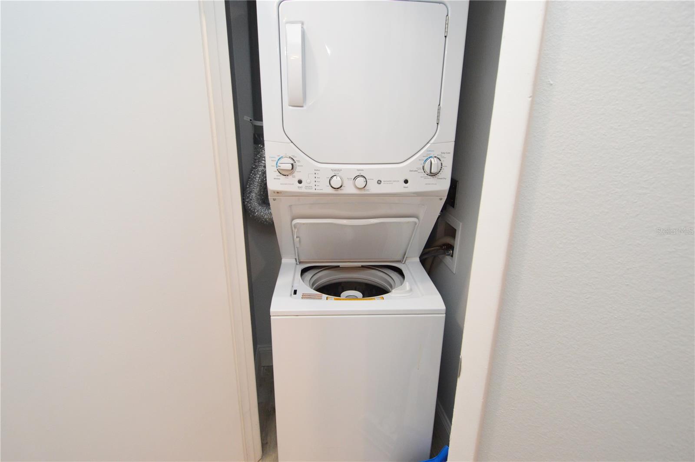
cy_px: 231
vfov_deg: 67.3
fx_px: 347
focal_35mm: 18
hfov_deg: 90.1
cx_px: 348
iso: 800
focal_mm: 12
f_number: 4
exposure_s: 1/60
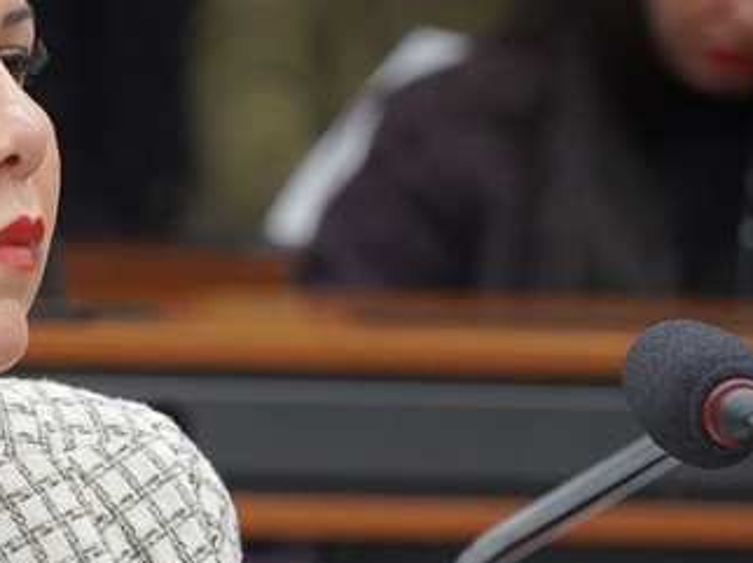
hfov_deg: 4.7
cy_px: 439
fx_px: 9173
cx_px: -42
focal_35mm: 422
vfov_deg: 3.5
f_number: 4
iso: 3200
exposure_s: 1/320
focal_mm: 105
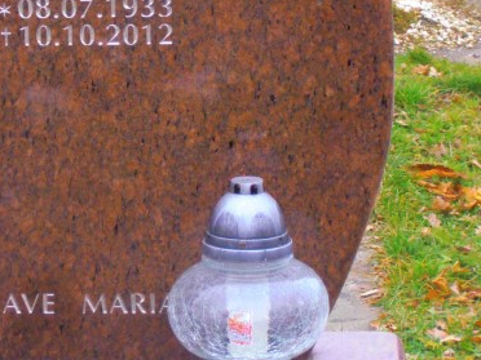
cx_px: 80
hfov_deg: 10.3
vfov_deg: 7.8
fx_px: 2654
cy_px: 71
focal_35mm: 191
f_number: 5.5
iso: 320
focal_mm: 19.64
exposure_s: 1/80
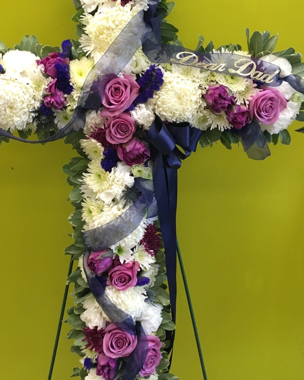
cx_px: 121
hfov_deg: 32.7
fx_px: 517
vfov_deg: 40.1
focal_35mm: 46
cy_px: 148
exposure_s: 1/30
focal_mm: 4.15
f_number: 2.2
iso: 80
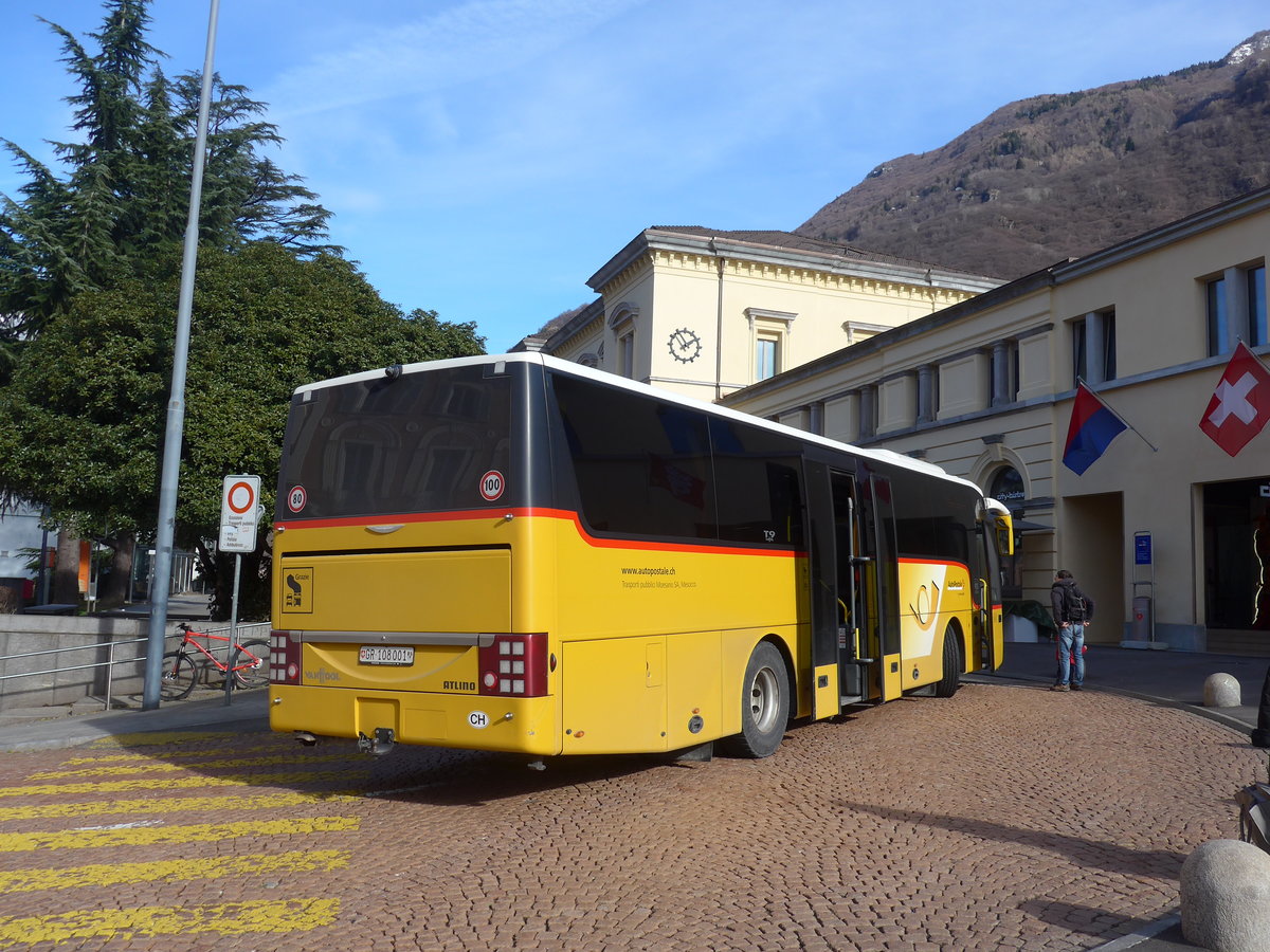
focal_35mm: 29
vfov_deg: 48.2
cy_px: 476
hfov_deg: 61.7
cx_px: 635
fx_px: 1064
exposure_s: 1/1000
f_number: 2.8
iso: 80
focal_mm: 6
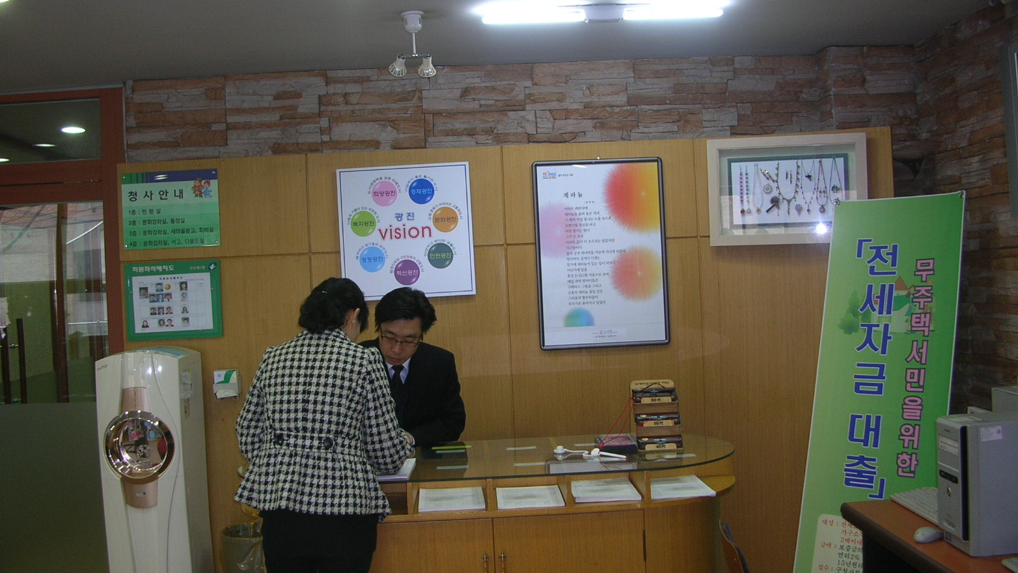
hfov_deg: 51.6
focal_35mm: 39
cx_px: 512
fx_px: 1053
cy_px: 291
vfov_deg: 30.4
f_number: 2.8
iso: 50
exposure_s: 1/30
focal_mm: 5.8
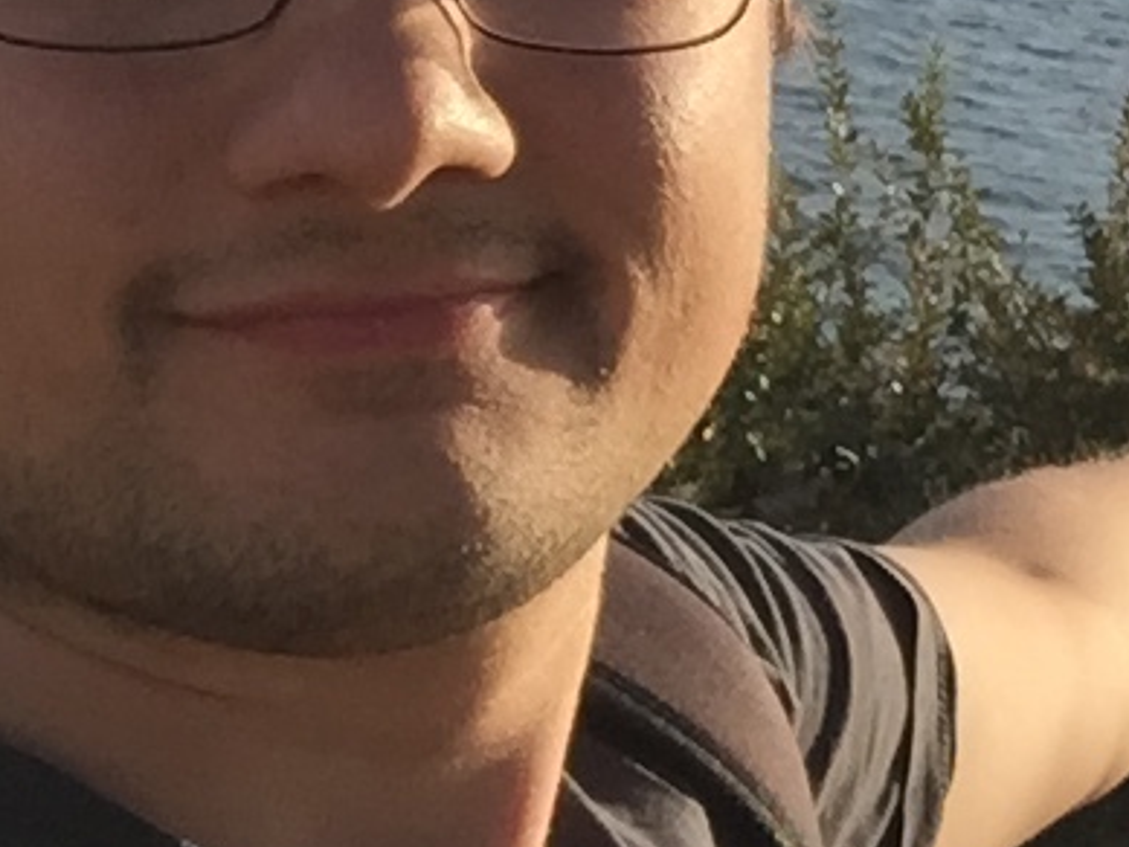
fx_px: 3328
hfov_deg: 18.4
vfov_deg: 14.1
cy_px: -183
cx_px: 1318
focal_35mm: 102
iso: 32
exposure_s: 1/1124
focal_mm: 2.65
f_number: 2.2
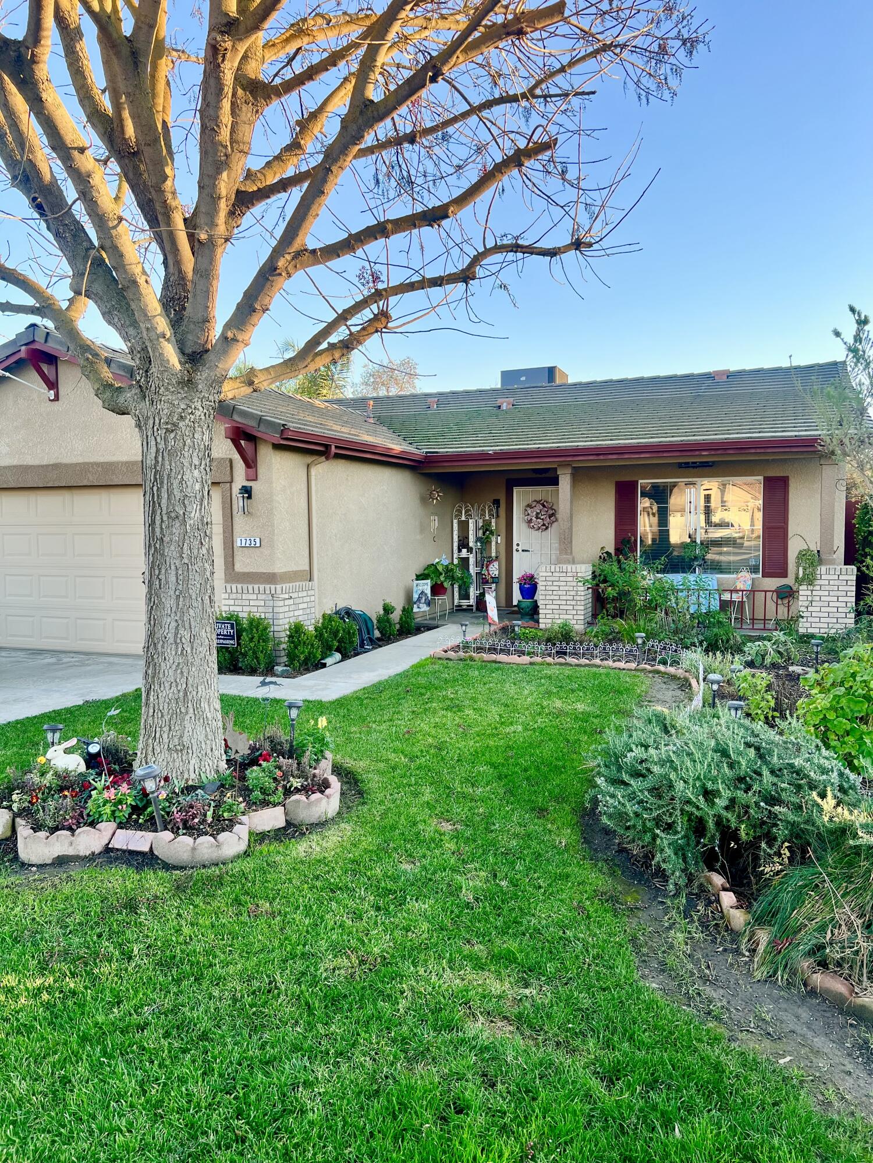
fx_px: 874
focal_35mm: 26
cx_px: 436
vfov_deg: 67.3
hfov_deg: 53.1
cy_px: 582
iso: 50
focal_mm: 5.7
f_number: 1.5
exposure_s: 1/533
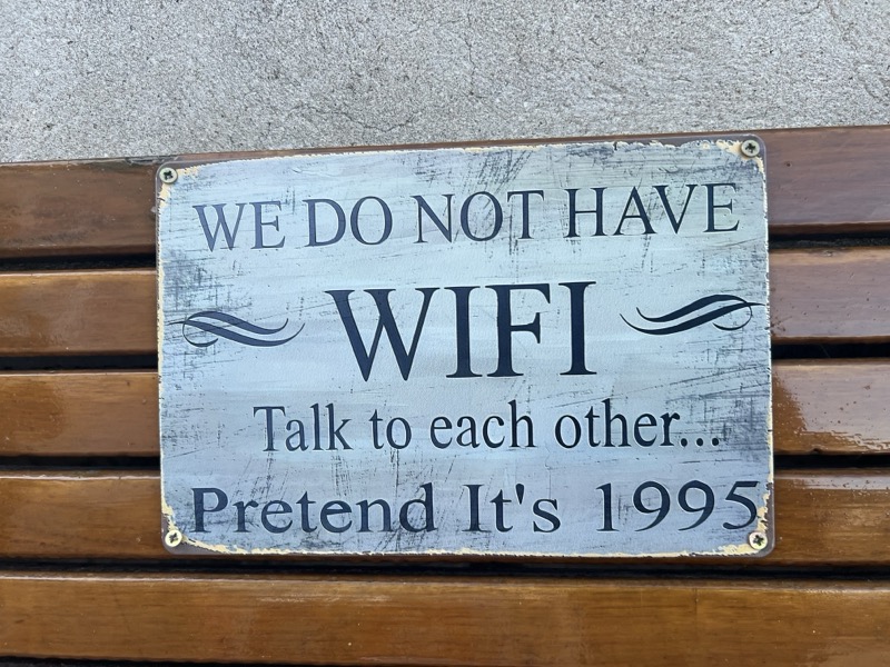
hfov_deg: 67.3
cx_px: 445
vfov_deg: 53.1
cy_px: 334
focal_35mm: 26
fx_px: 668
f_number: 1.5
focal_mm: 5.7
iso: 40
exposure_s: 1/289
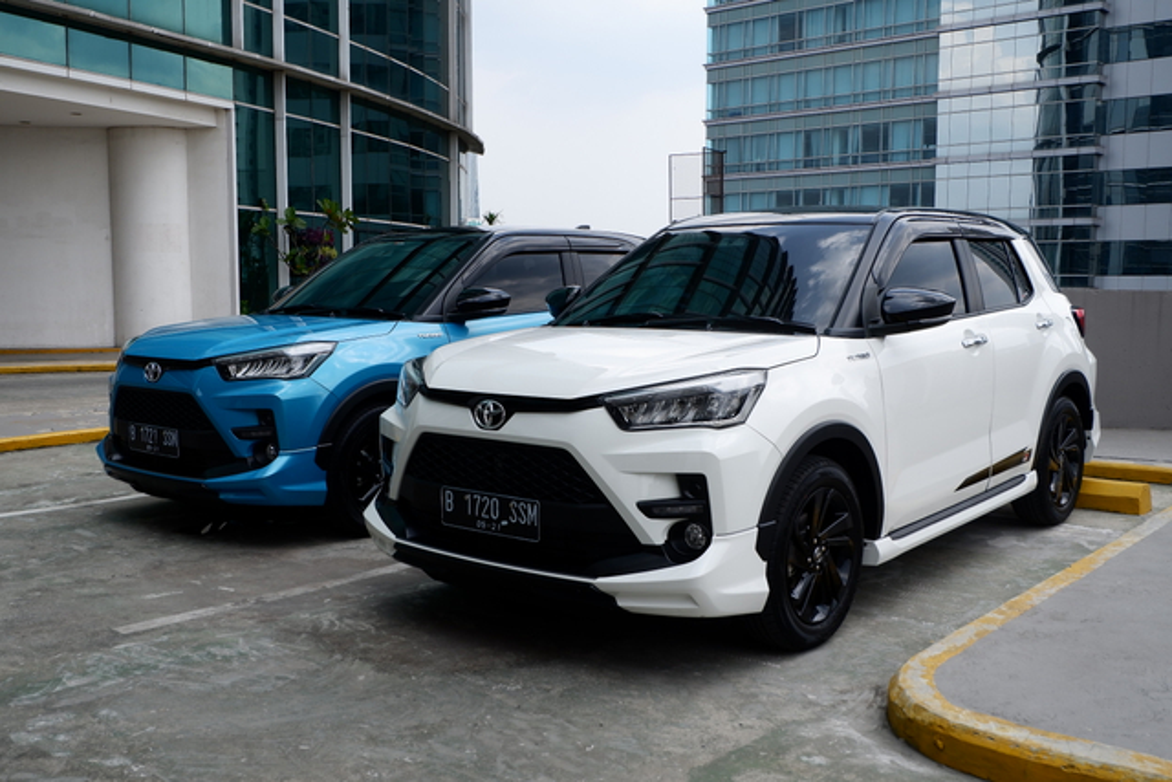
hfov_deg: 54.4
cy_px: 391
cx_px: 586
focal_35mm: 35
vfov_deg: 37.9
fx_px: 1140
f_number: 6.4
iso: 200
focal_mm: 23.2
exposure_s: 1/400
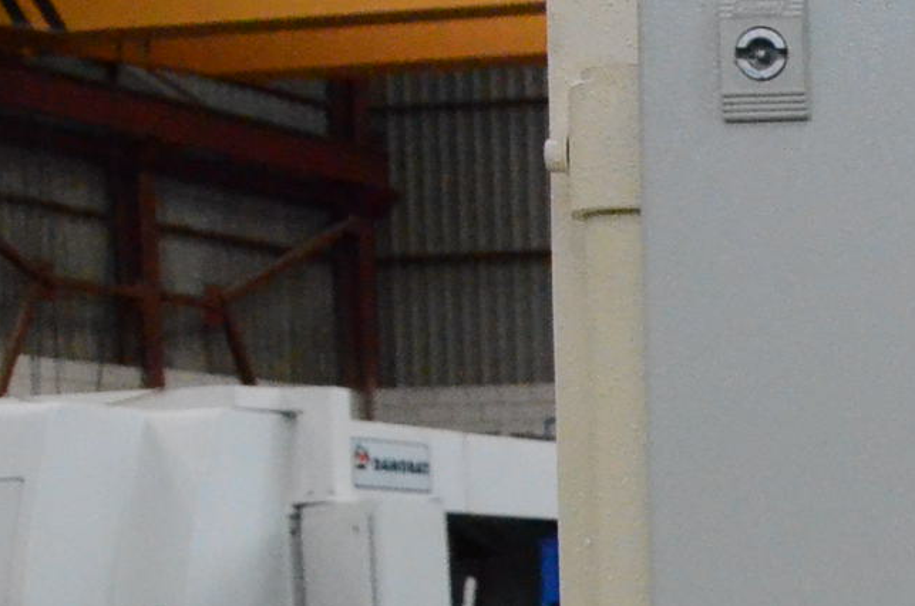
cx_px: 1590
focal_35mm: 115
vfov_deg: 11.4
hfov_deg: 15.6
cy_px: 888
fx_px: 2917
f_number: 6.3
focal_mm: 20
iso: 6400
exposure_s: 1/160
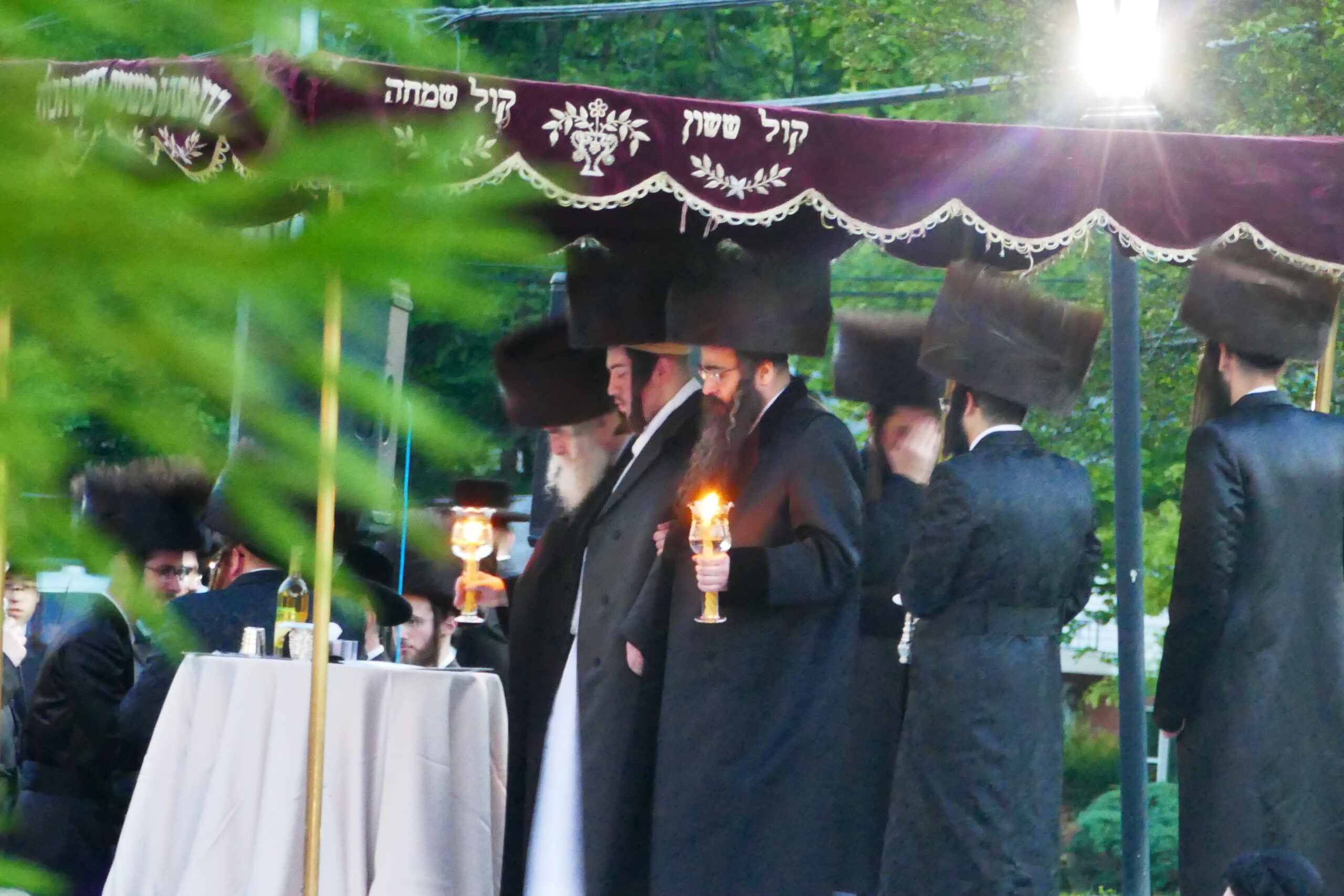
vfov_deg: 3.4
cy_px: 448
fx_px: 14896
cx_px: 672
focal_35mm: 399
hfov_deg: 5.2
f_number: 7.1
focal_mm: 91
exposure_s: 1/8
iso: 2000
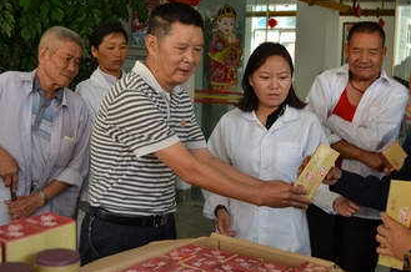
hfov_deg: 38.9
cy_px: 122
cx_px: 210
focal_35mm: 51
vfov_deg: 26.4
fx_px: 581
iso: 220
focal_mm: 28
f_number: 5.6
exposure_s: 1/125
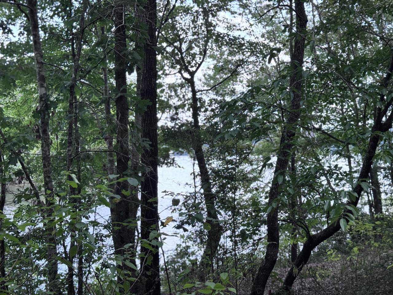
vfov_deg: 30.3
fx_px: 545
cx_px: 196
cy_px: 148
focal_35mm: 48
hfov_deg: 39.7
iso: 64
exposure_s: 1/379
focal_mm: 6.76
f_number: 1.78
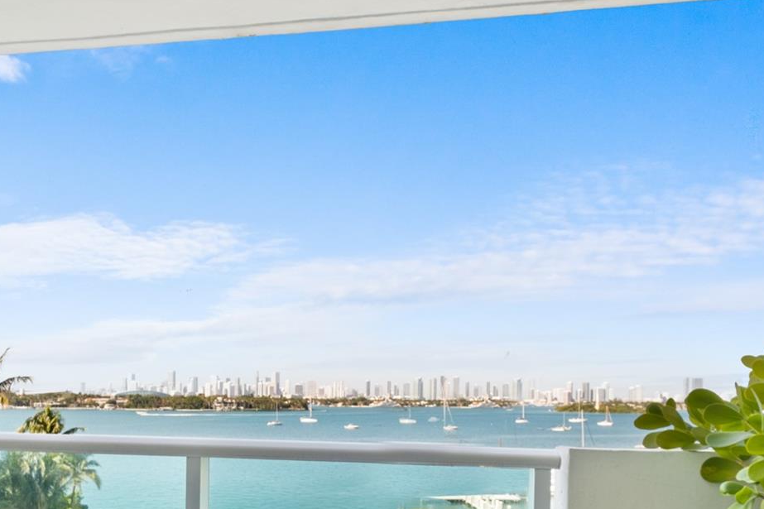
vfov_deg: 47.2
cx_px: 339
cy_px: 398
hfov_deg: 69.2
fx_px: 552
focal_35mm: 26
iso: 400
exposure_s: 1/125
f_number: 6.4
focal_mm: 10
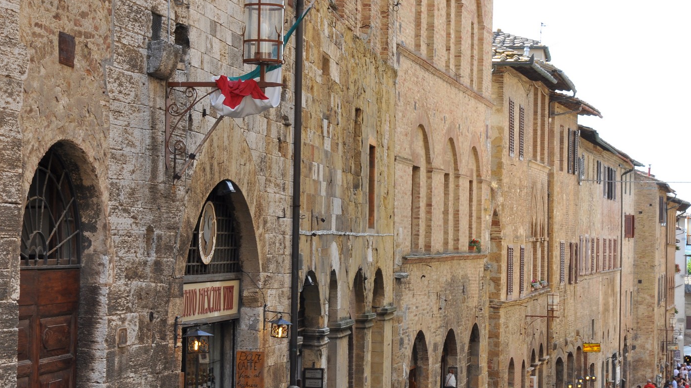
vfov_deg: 12.3
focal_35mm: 98
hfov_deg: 21.8
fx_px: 1795
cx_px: 367
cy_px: 211
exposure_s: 1/60
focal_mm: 48
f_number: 10
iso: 200
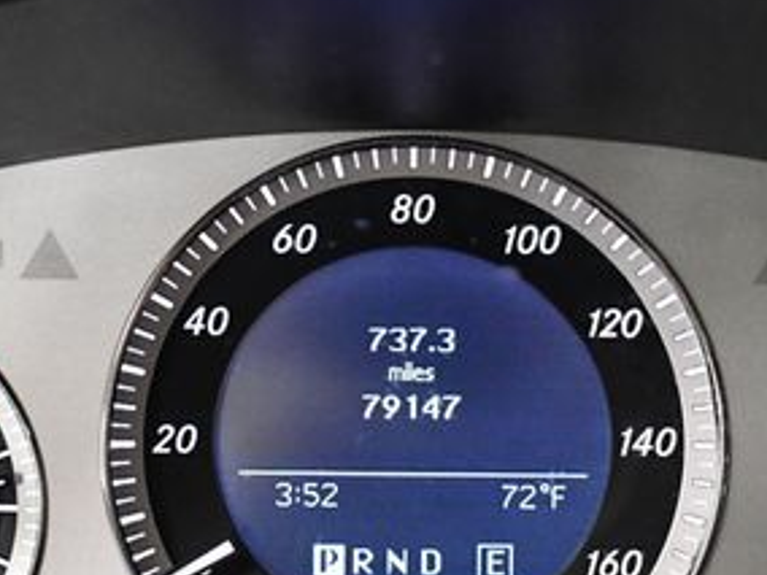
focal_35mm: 91
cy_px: 319
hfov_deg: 21.5
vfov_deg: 16.2
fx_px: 2016
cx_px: 359
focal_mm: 21
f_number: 3.8
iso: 3200
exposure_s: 1/80
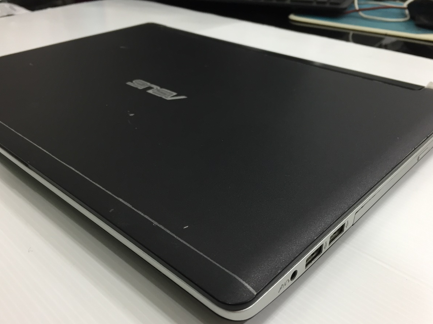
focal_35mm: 32
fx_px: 400
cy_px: 175
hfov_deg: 56.8
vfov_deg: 44.1
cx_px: 226
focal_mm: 4.15
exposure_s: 1/33
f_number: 2.2
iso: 100
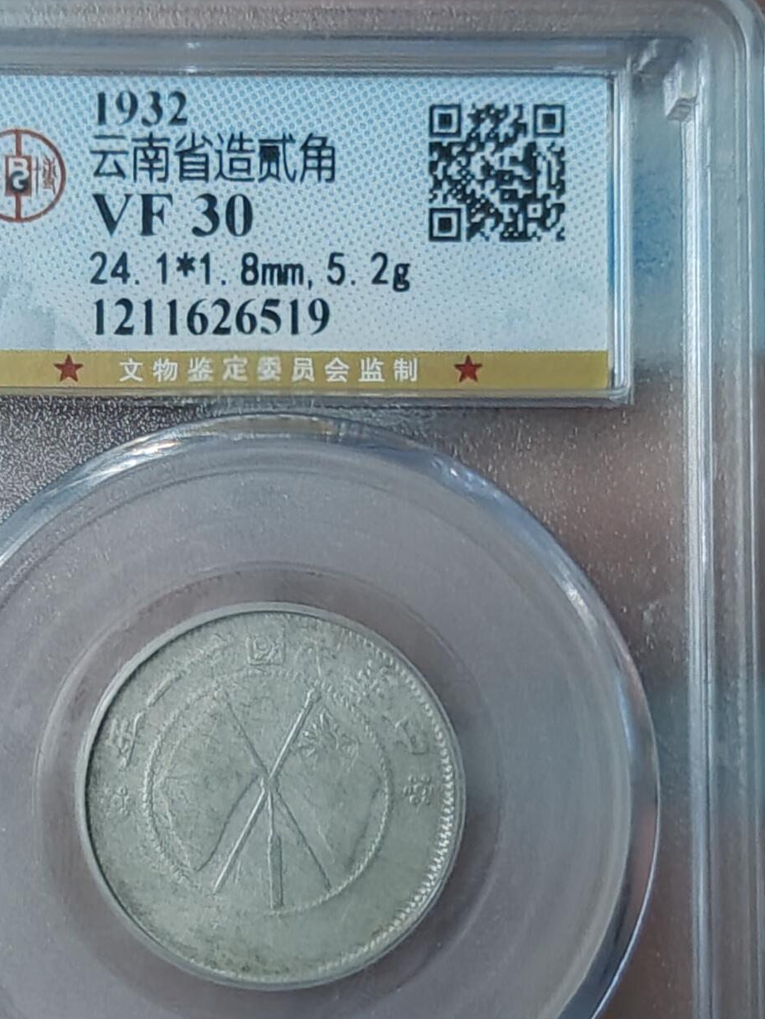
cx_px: 259
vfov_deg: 24.7
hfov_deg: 18.6
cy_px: 616
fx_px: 2327
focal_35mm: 79
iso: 3200
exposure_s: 1/33
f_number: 1.9
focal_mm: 6.12
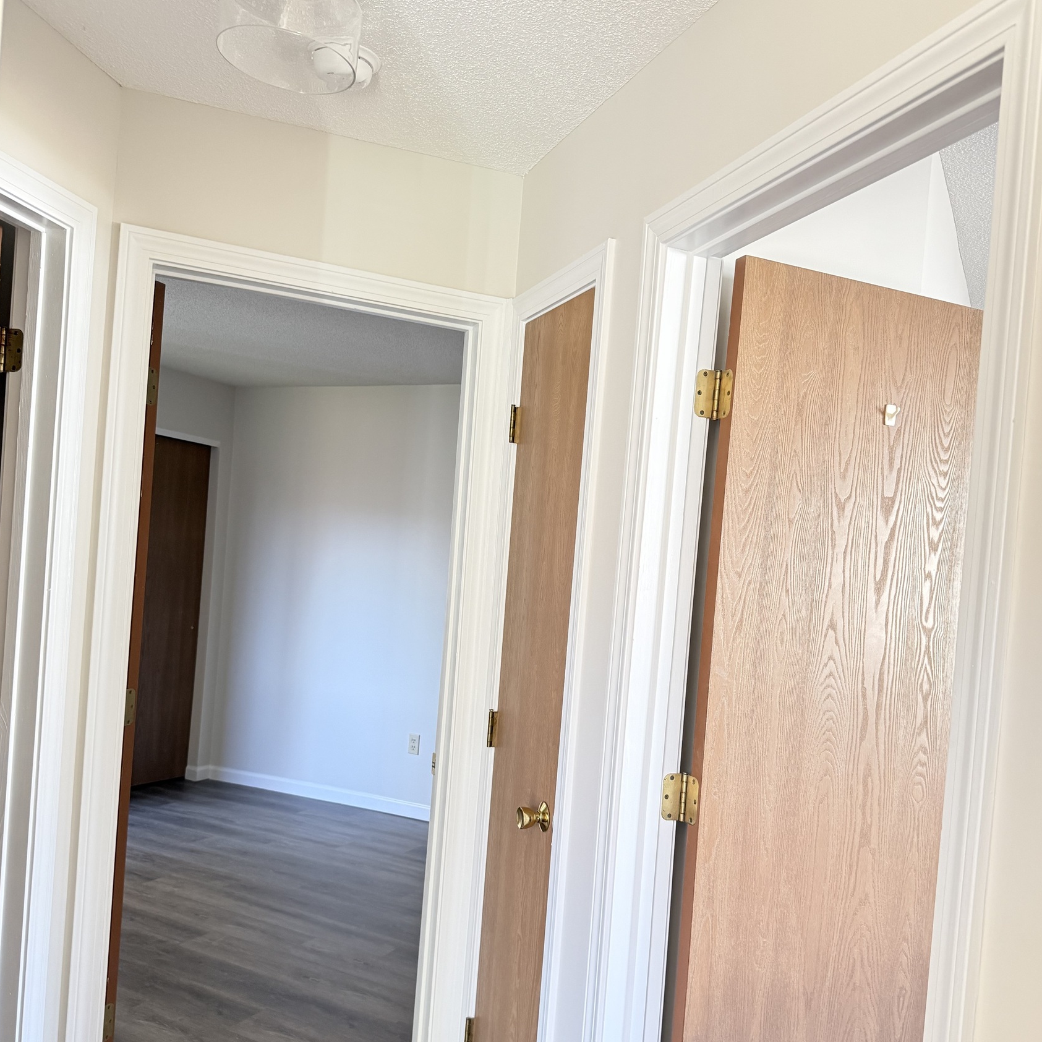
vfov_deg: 55.4
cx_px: 526
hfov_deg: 55.6
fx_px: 988
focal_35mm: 29
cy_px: 590
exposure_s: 1/60
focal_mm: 6.76
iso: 320
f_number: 1.78
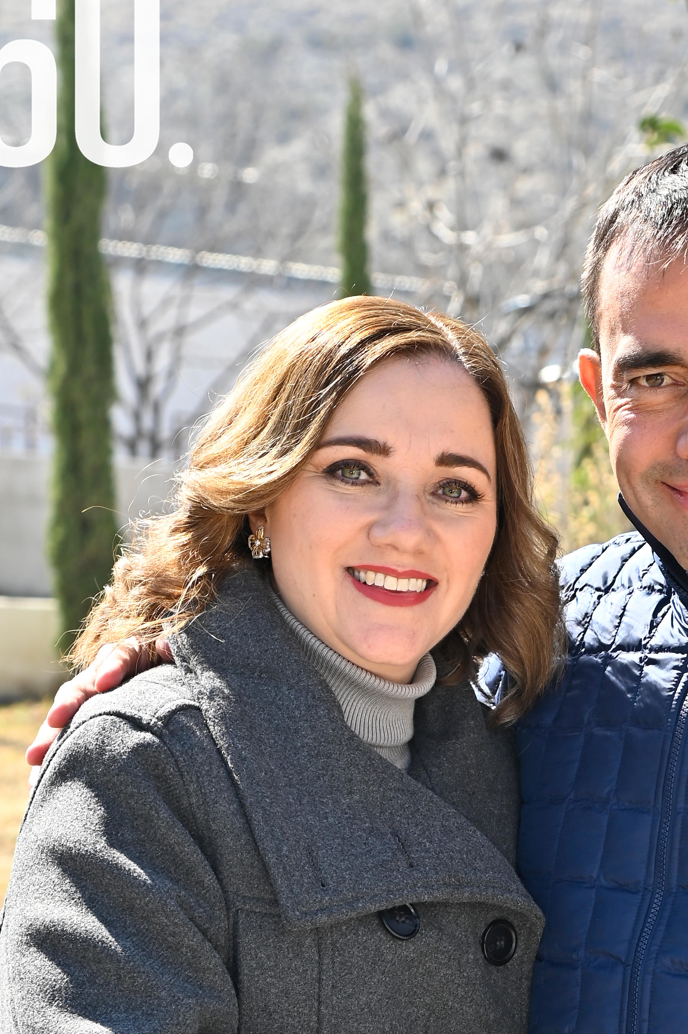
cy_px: 1040
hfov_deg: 9.6
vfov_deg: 14.1
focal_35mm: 143
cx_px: 571
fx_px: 4105
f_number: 6.3
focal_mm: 66
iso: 100
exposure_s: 1/160
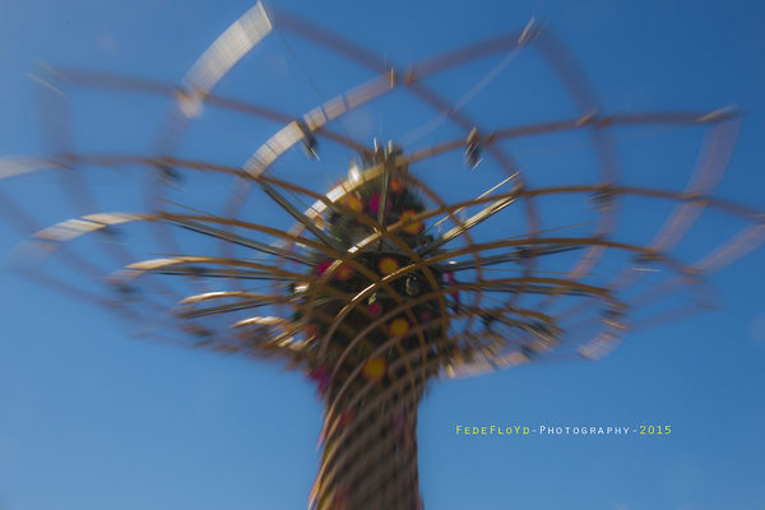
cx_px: 382
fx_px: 1020
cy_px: 255
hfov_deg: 41.1
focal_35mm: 48
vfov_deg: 28.1
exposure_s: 1/13
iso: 100
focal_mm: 32
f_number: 22
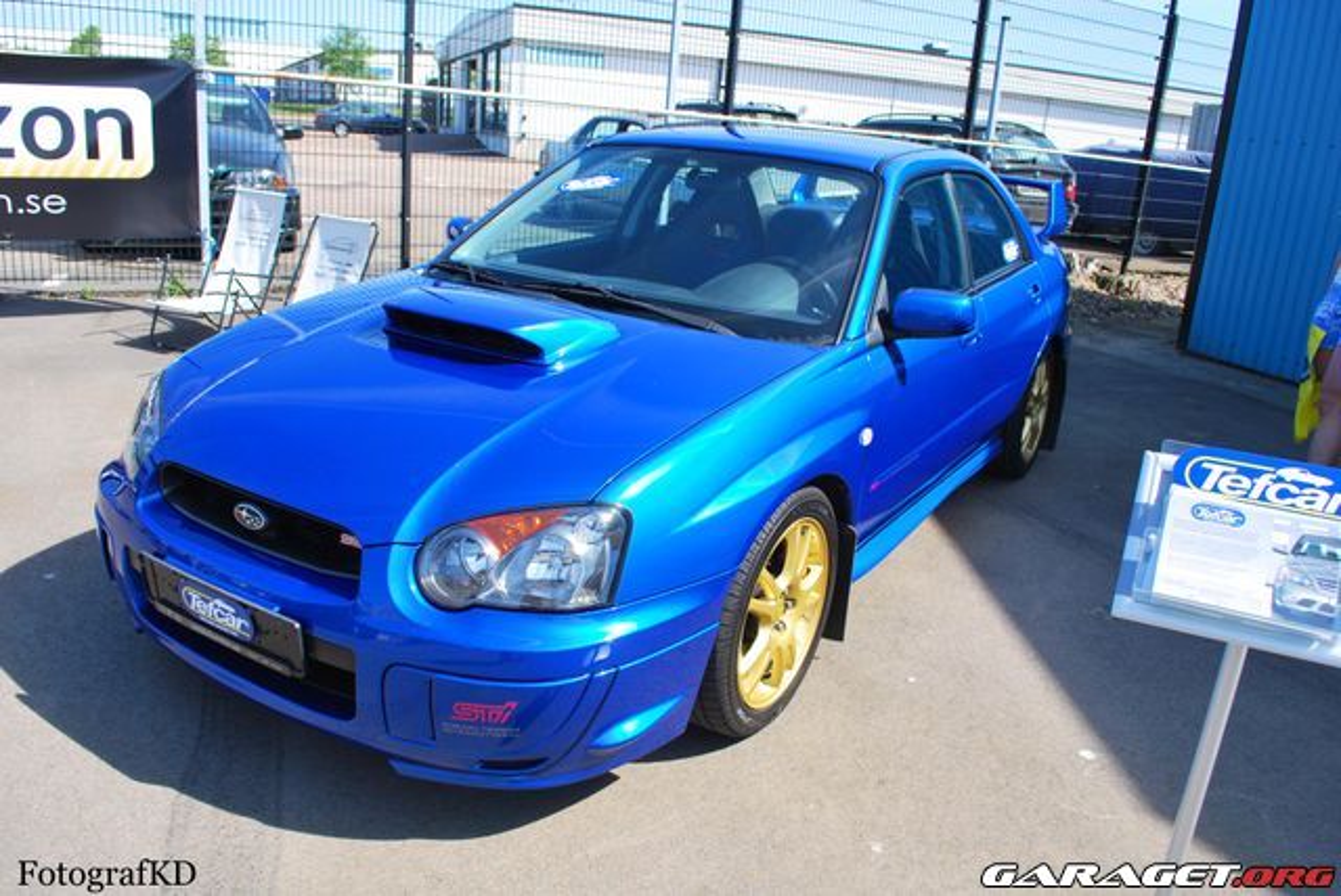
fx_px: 1007
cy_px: 448
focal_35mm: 27
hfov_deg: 67.3
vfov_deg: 48.0
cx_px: 670
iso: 100
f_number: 6.3
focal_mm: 18
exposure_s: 1/160
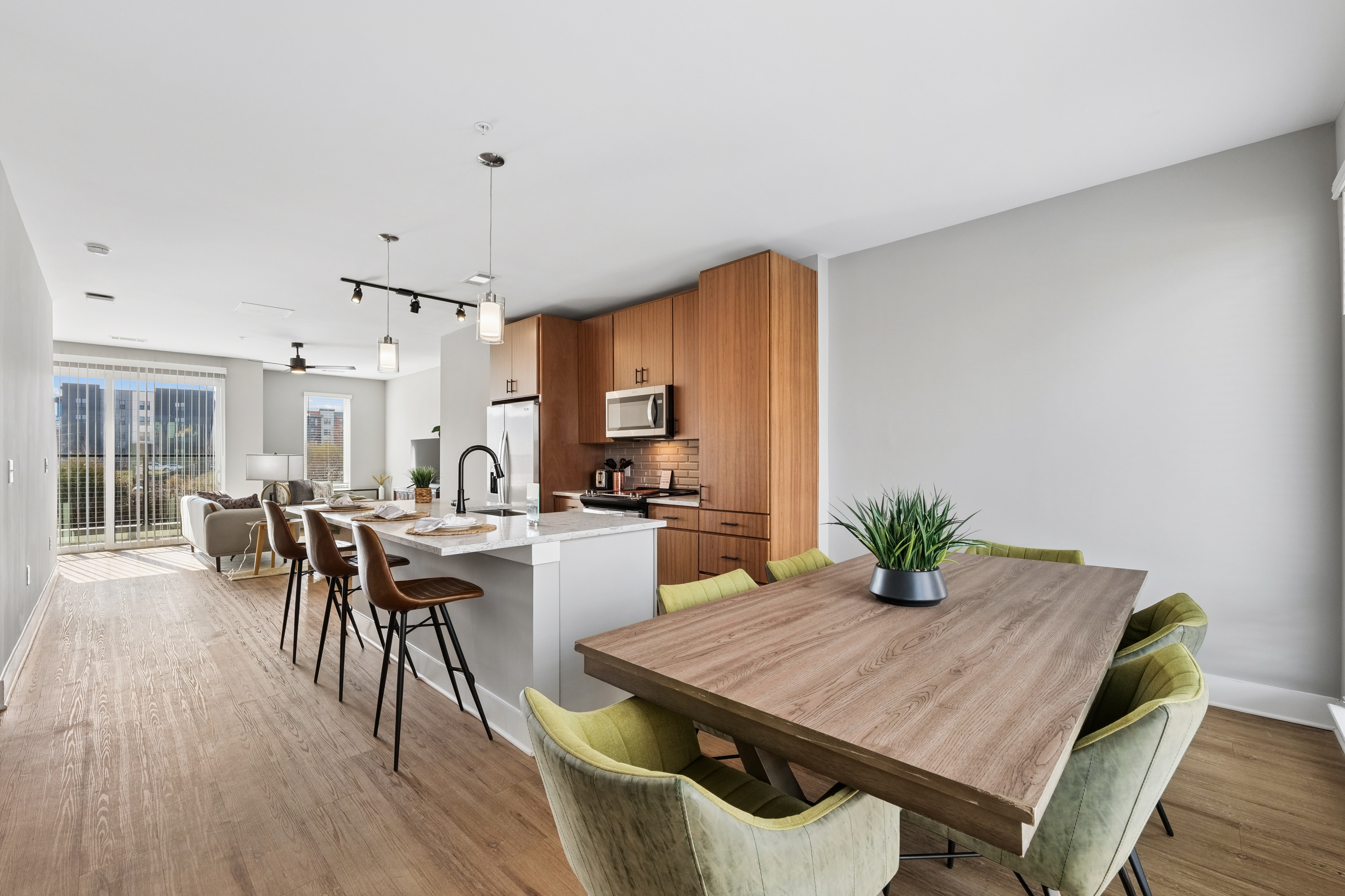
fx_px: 523
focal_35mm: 14
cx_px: 672
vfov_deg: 81.2
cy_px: 448
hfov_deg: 104.3
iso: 800
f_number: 10
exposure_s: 1/60
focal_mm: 14
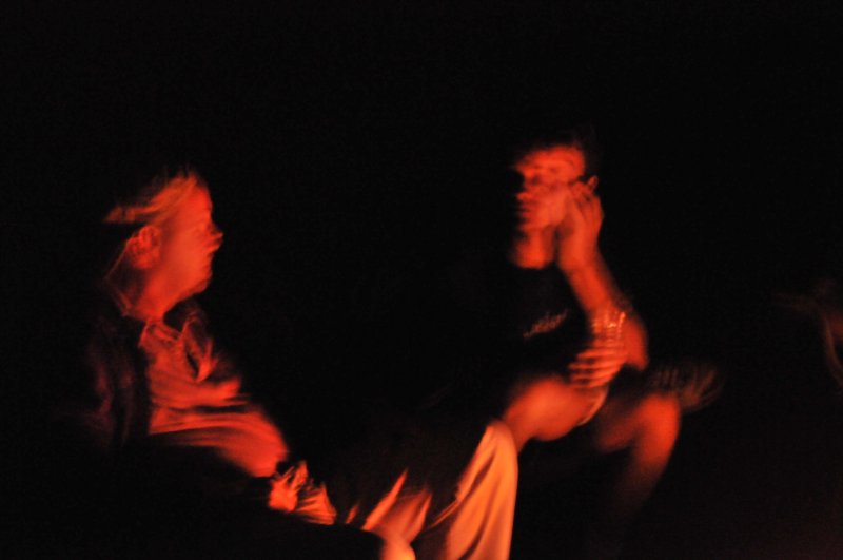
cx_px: 422
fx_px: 1754
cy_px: 280
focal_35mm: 75
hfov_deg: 27.0
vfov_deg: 18.1
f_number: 1.8
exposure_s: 1/1.3
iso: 3200
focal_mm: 50
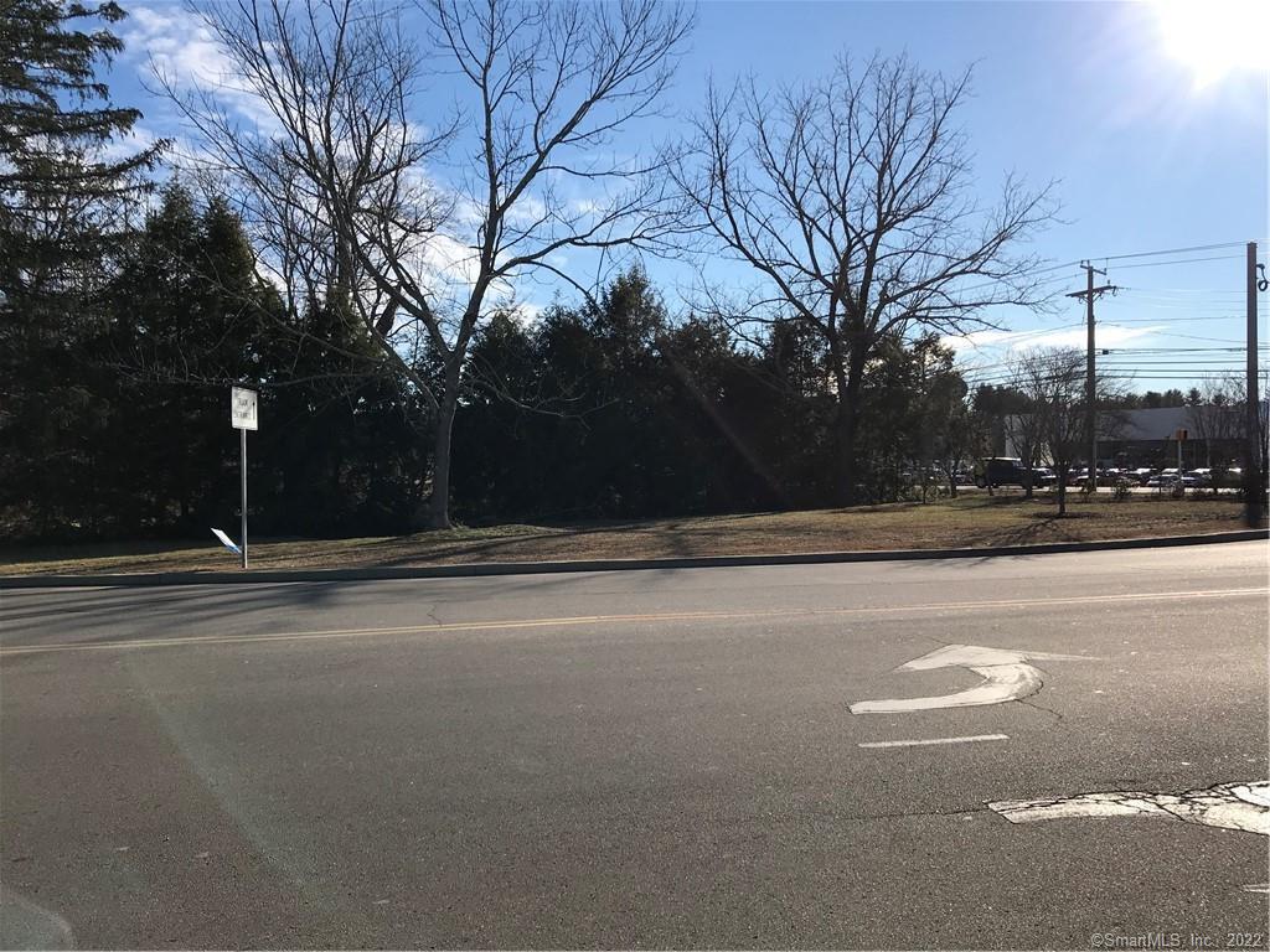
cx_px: 635
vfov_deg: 49.7
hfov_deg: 63.4
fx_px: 1027
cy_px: 476
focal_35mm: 28
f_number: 1.8
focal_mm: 3.99
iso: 20
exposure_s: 1/3546
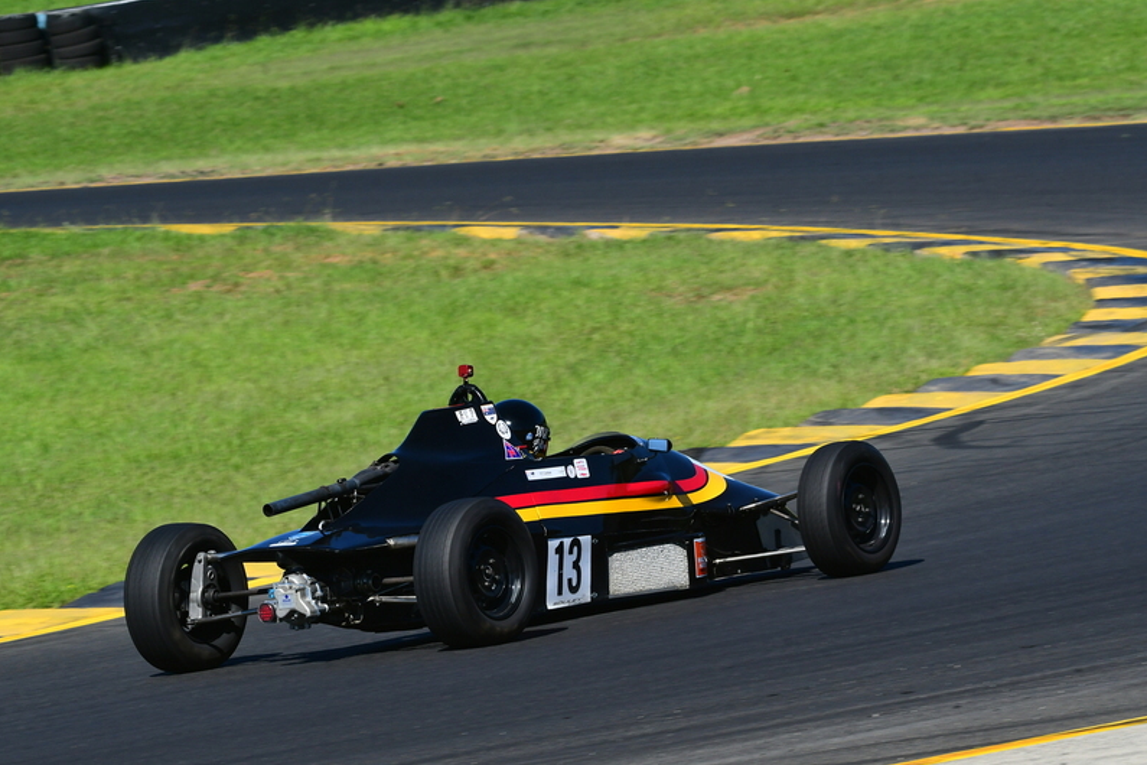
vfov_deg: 4.6
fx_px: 9621
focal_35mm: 302
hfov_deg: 6.8
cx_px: 574
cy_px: 382
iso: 500
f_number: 13
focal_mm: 200
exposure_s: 1/640
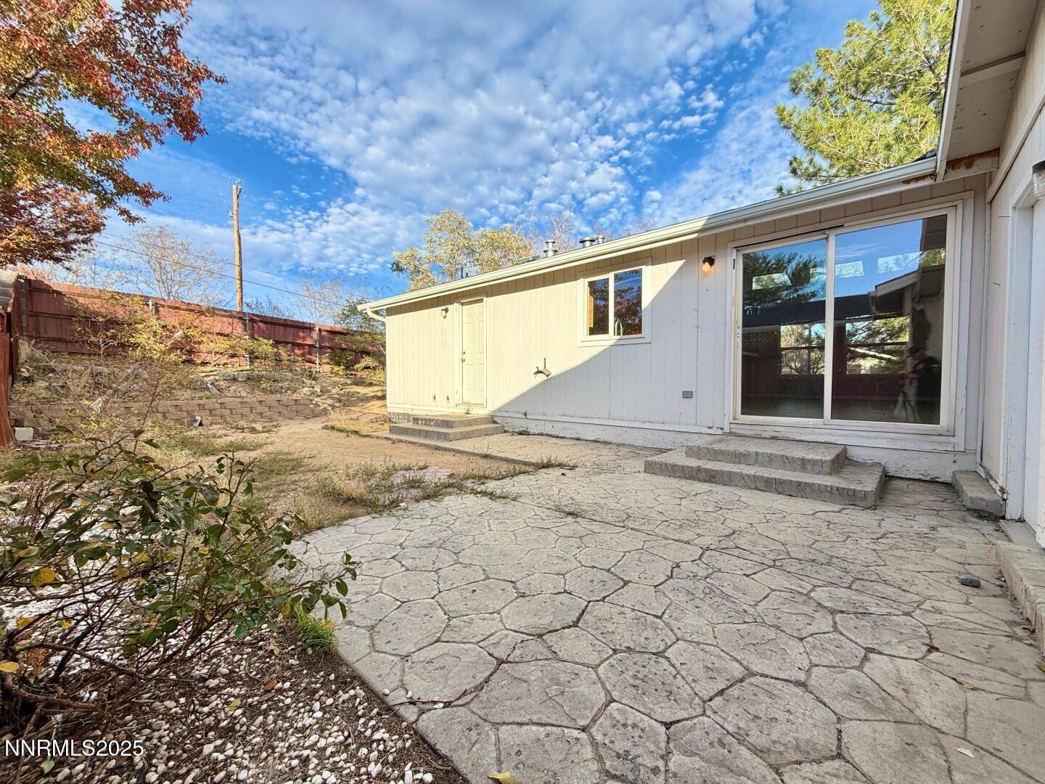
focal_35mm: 14
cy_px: 392
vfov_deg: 85.7
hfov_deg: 102.1
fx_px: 423
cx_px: 522
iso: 64
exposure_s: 1/239
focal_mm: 2.22
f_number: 2.2
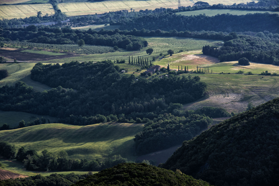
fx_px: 1550
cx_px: 140
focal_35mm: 200
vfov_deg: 6.9
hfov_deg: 10.3
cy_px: 93
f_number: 9
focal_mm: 200
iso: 100
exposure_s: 1/320
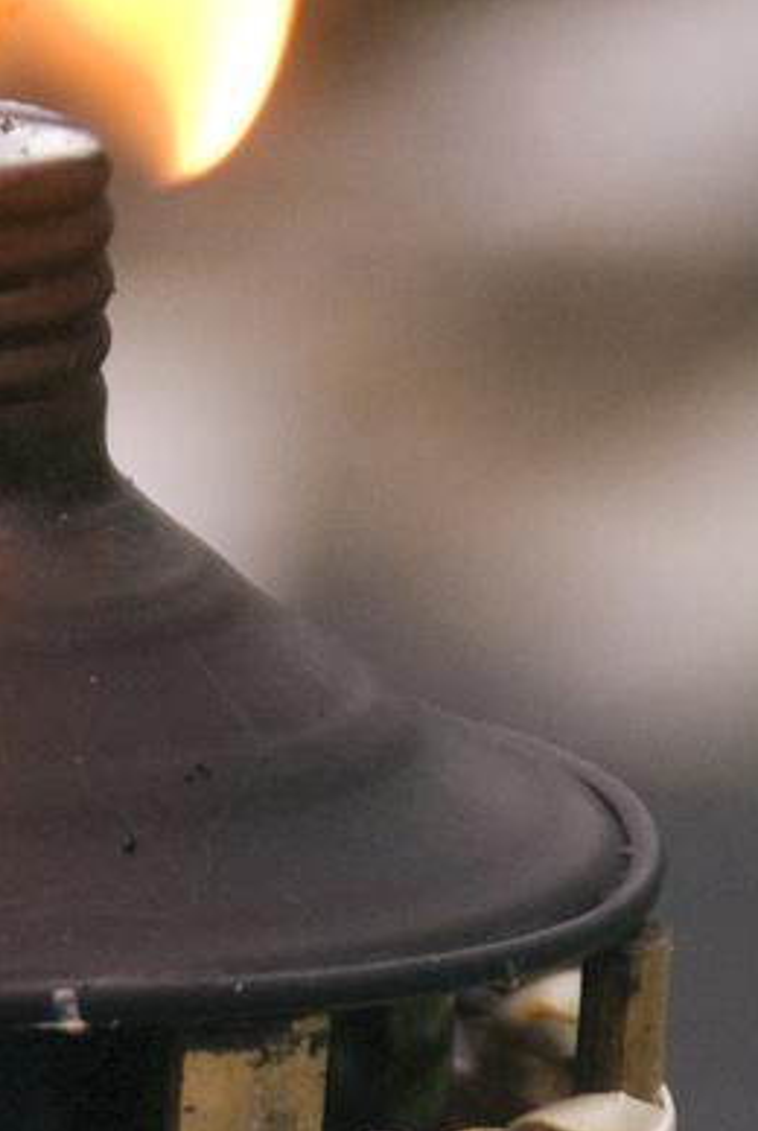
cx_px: -13
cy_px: 1044
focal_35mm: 445
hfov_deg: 3.1
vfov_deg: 4.6
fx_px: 14004
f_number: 6.7
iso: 800
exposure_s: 1/180
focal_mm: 90
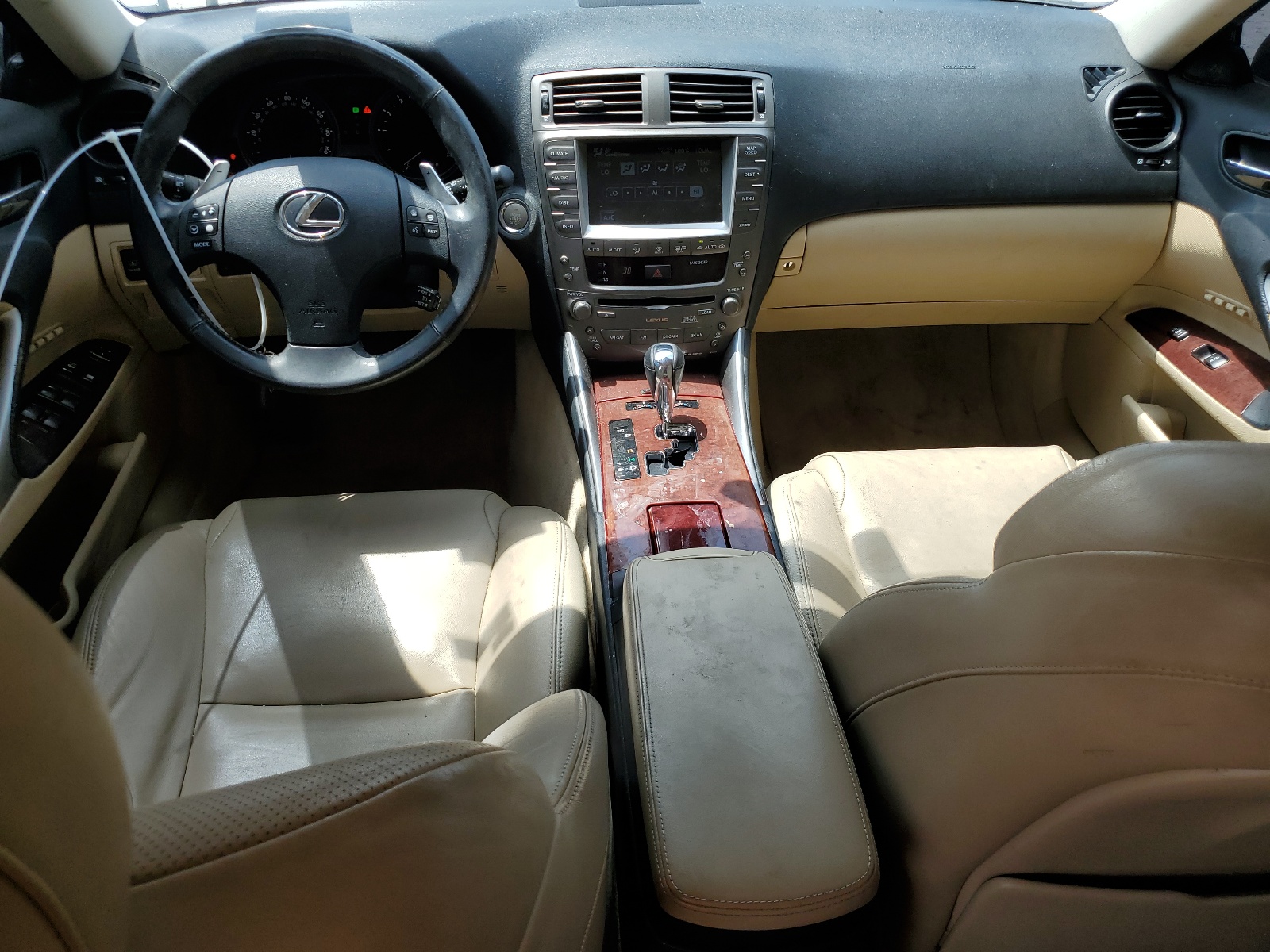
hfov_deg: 67.3
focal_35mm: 26
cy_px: 476
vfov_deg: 53.1
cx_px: 635
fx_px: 954
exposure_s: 1/909
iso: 50
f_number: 1.5
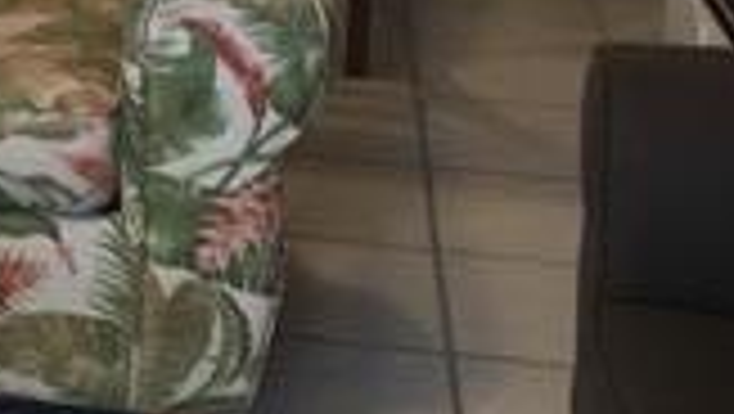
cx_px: -360
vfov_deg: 9.1
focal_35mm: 124
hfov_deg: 15.9
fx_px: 2415
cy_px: -477
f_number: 2.2
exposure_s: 1/30
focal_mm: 4.15
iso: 160
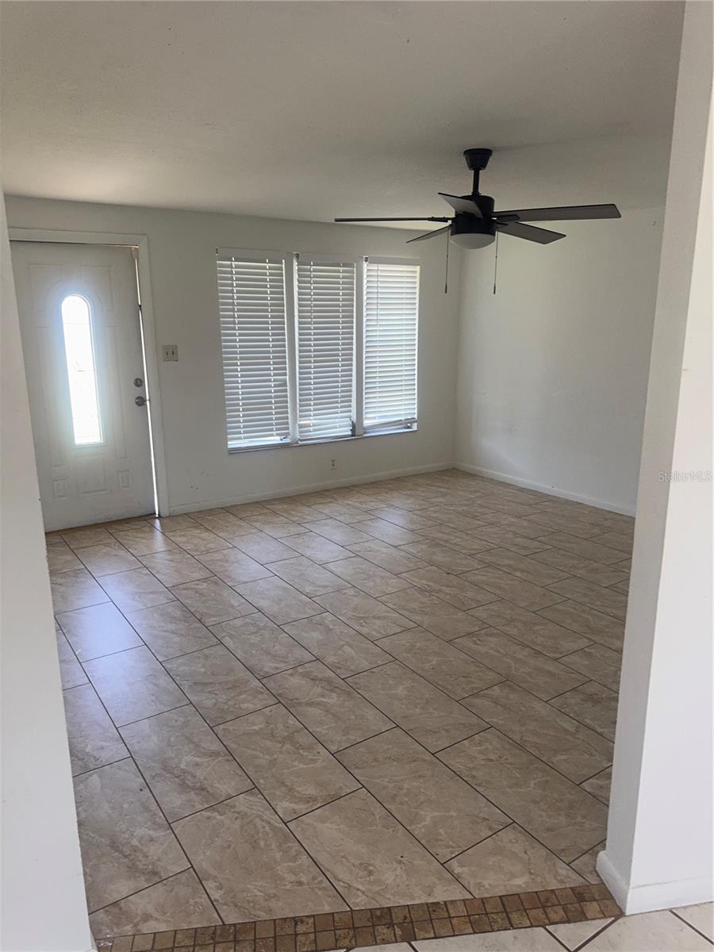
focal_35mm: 24
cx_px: 357
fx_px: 660
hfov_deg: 56.8
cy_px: 476
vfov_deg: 71.6
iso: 160
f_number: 1.78
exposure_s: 1/121
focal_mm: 6.76
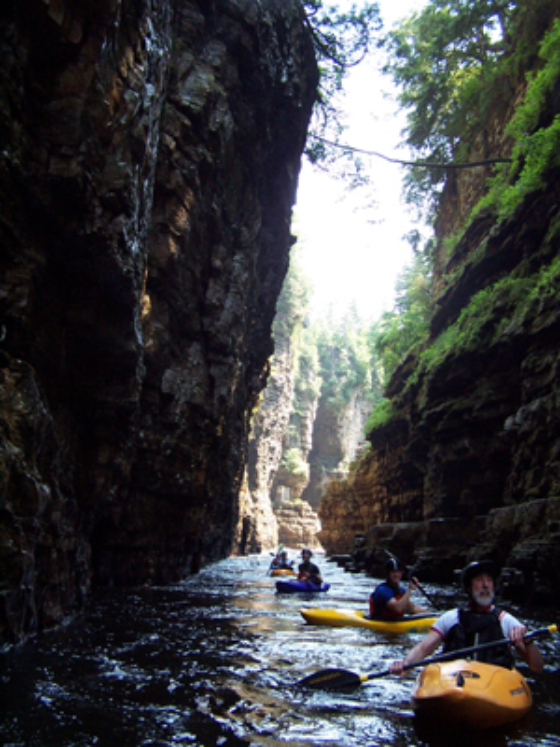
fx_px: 820
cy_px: 374
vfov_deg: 49.0
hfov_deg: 37.7
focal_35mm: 38
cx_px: 280
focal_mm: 6.3
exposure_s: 1/250
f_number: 2.8
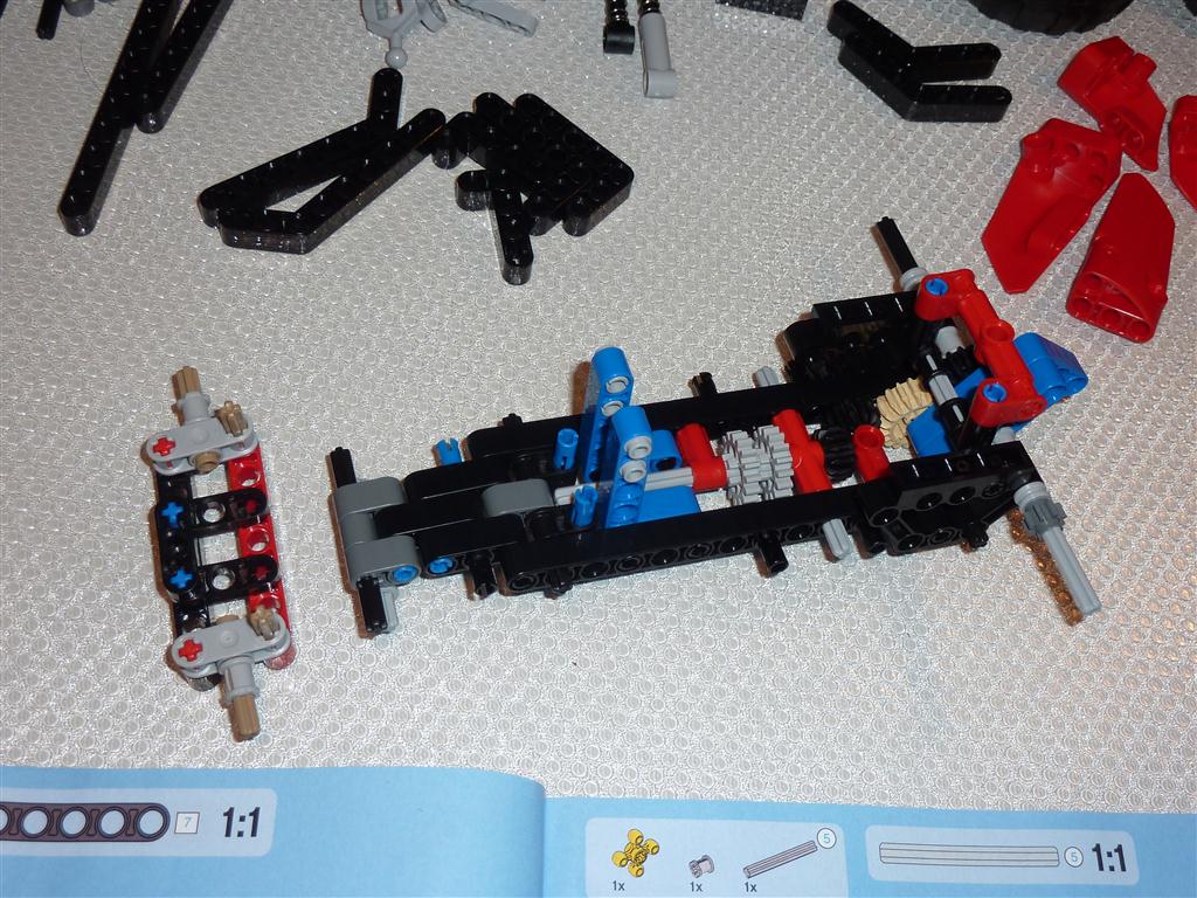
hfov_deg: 44.8
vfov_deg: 34.3
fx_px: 1452
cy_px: 449
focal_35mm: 42
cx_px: 598
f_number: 3.7
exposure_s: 1/125
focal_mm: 6.9
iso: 100
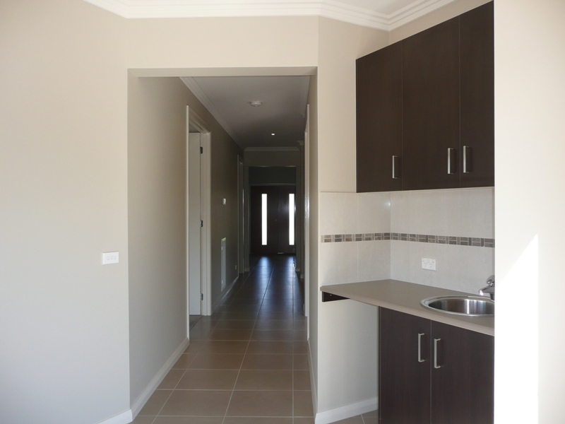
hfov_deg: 63.4
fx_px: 457
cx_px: 282
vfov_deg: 49.7
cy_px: 212
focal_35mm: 28
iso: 100
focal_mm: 4.6
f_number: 3.3
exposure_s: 1/100
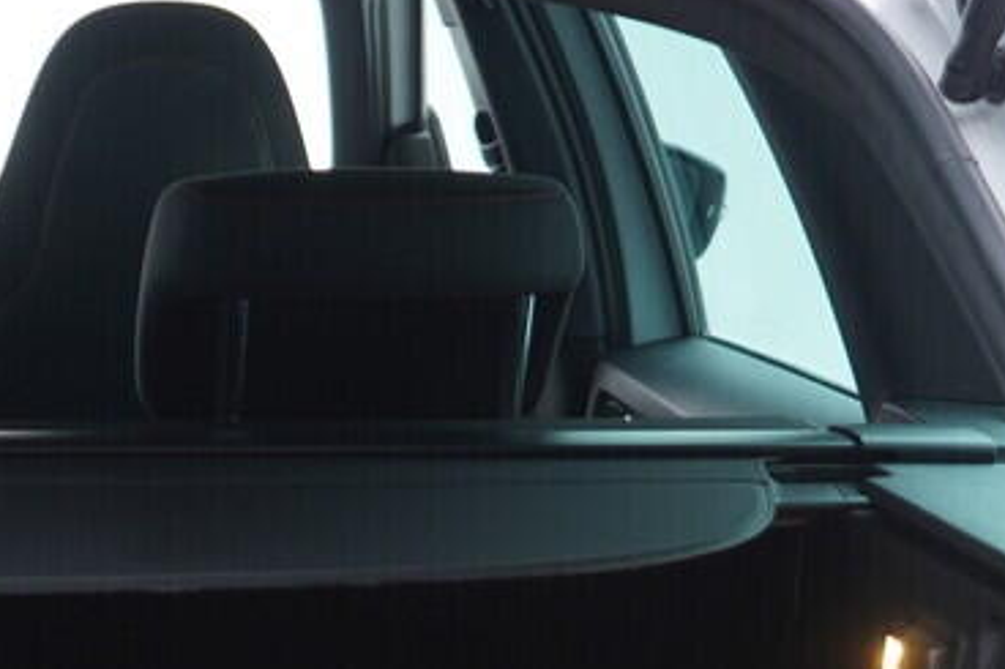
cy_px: 1057
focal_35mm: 141
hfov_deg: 14.0
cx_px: -320
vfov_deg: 9.4
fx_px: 3934
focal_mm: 24
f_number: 2.8
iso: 200
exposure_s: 1/40
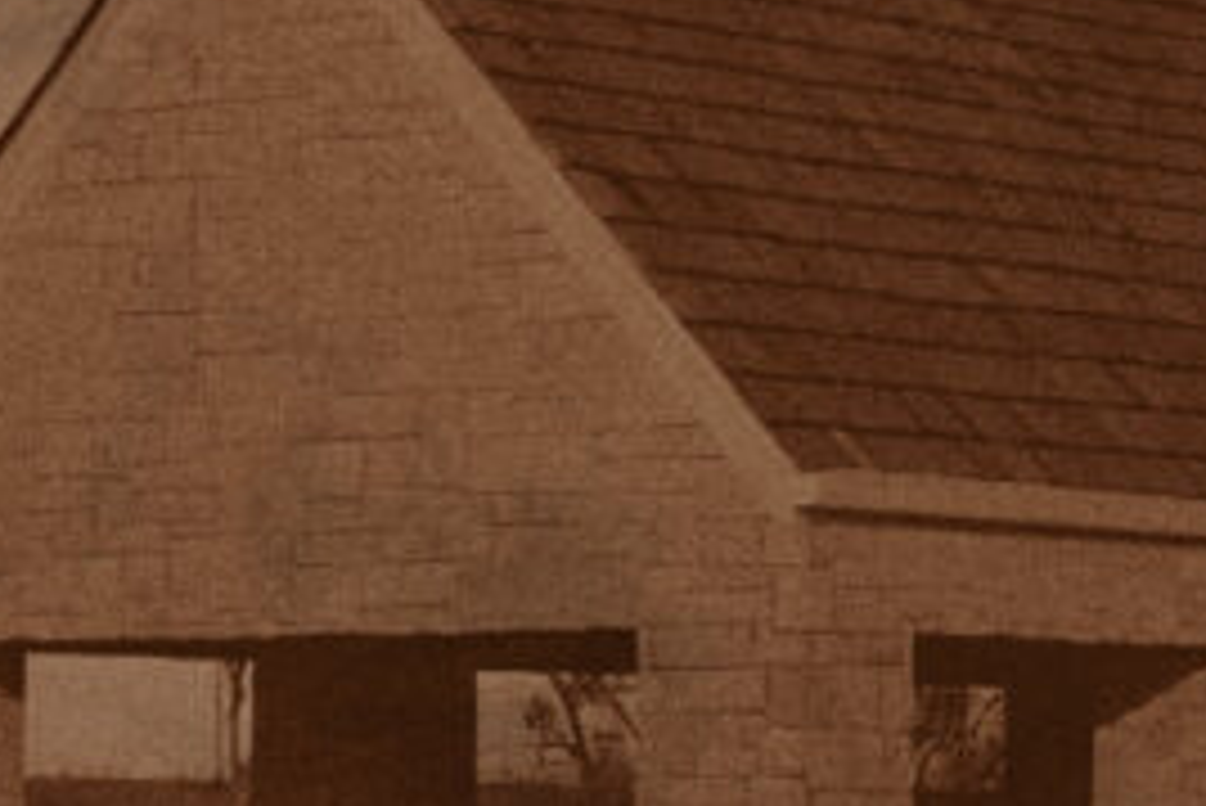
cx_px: 477
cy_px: 781
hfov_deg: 10.8
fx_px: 6402
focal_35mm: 191
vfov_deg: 7.2
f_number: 8
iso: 100
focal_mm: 50
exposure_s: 1/250
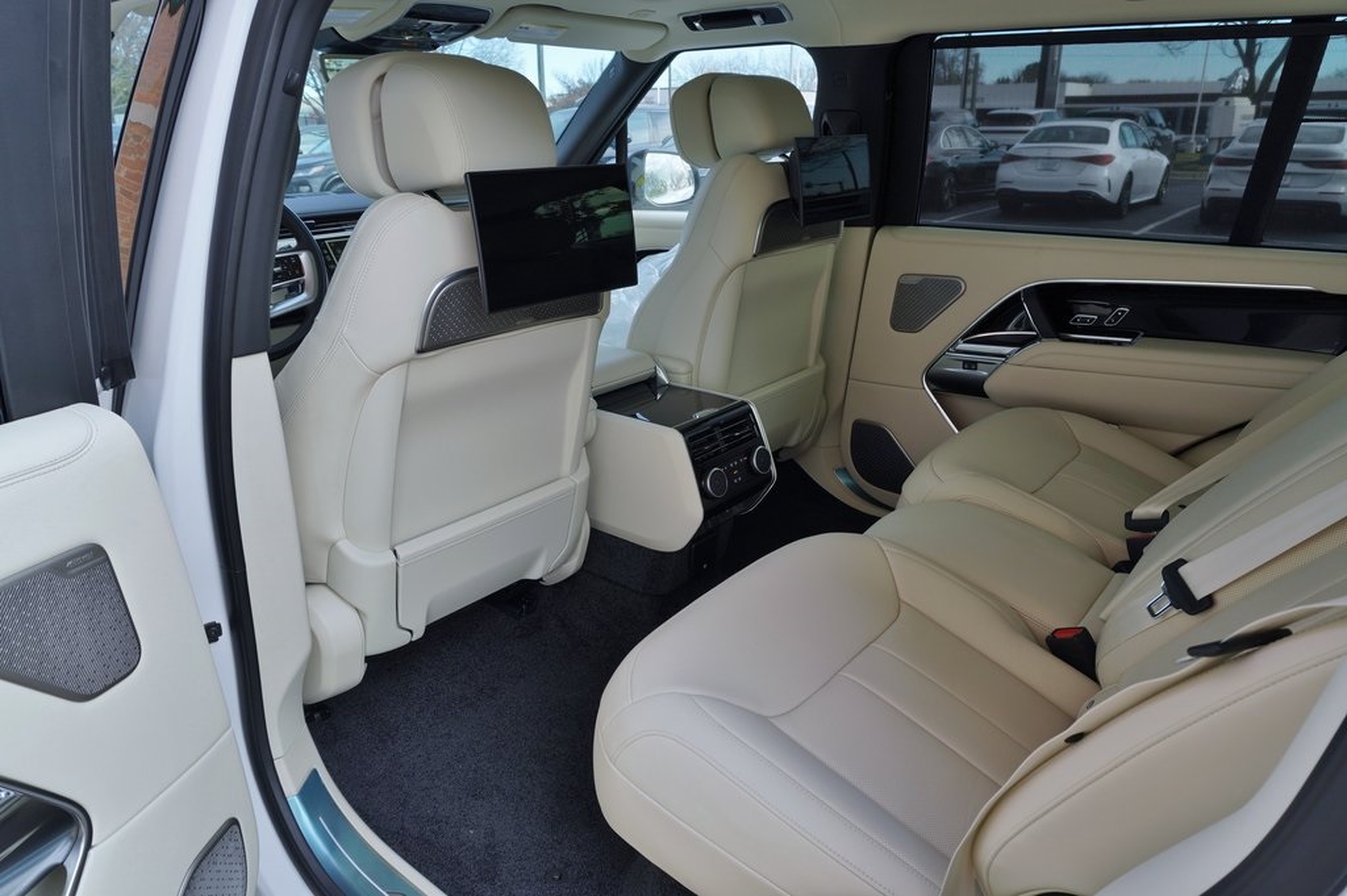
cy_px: 448
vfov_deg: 53.1
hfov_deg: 73.8
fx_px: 897
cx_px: 674
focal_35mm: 24
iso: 100
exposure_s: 1/80
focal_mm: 16
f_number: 5.6
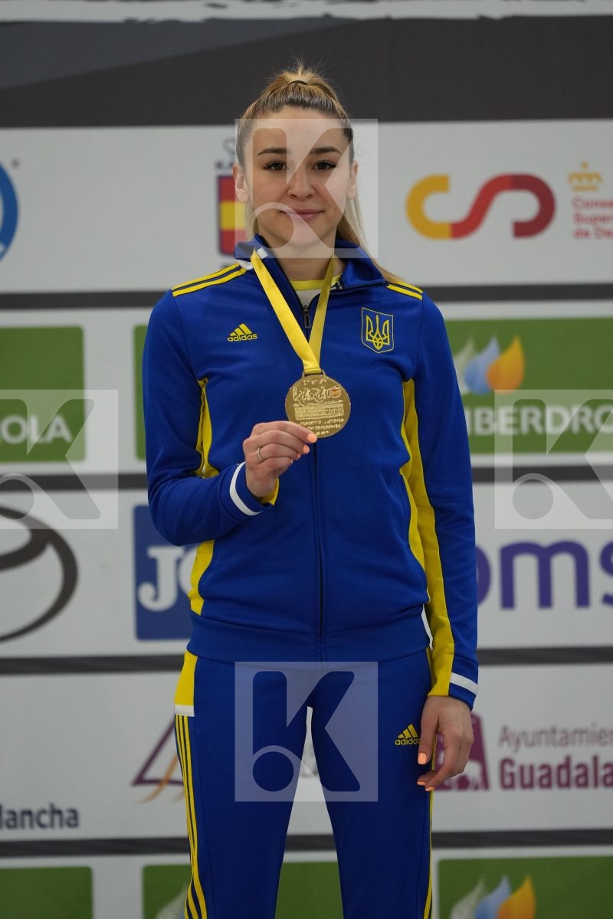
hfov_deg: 4.6
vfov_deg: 6.9
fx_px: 7662
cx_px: 306
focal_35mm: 300
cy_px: 460
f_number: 2.8
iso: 1600
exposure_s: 1/500
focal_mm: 200
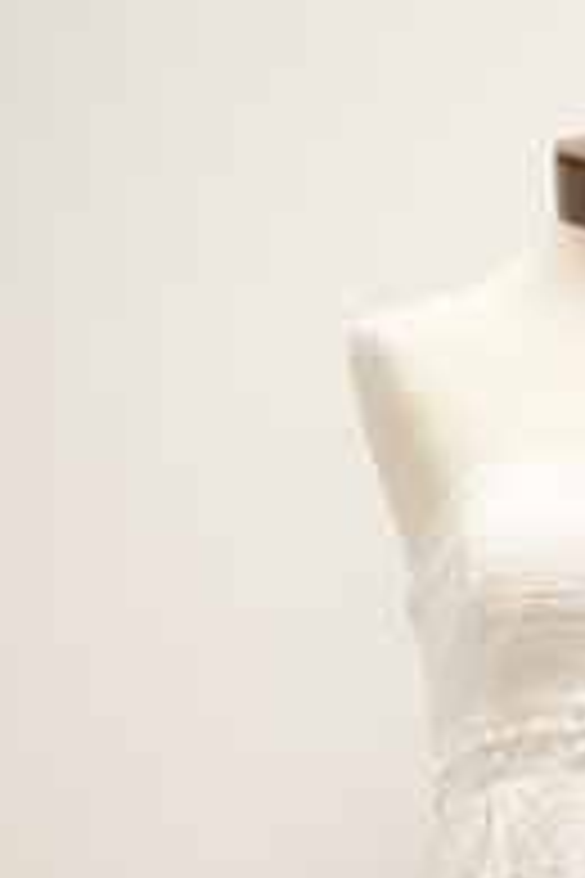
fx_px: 2535
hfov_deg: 12.9
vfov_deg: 18.8
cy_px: 973
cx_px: 657
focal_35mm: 104
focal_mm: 30
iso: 1600
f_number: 6.3
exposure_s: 1/100
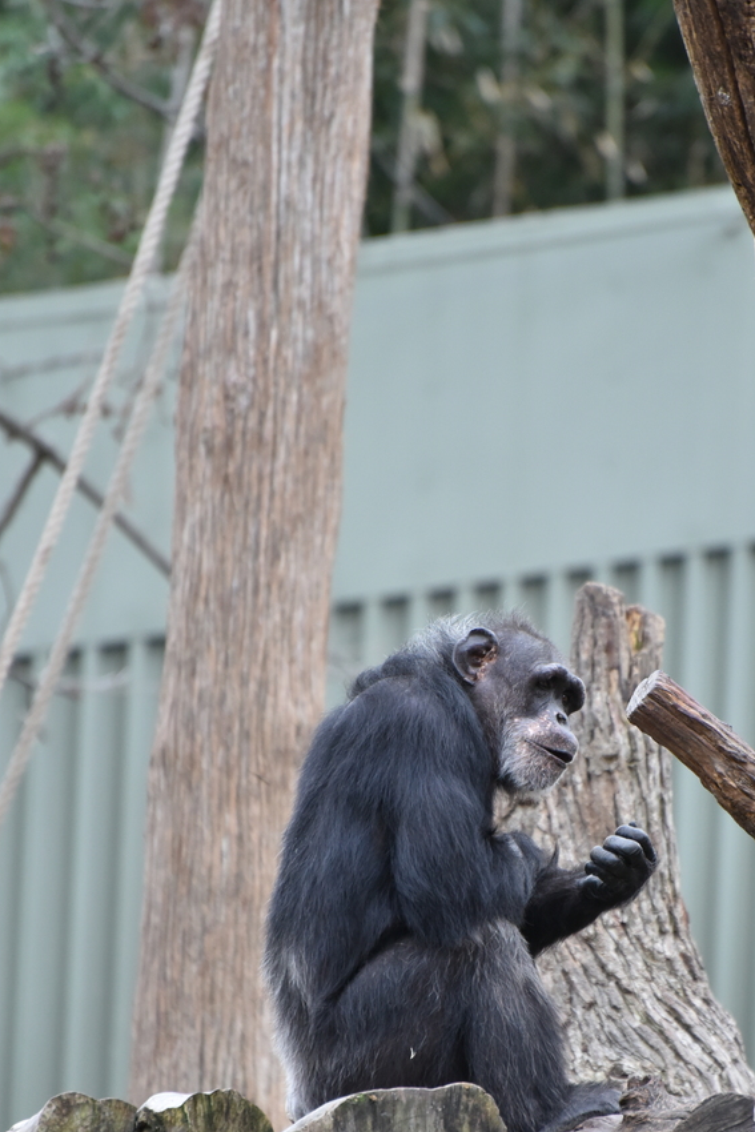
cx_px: 474
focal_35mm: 452
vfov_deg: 4.6
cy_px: 826
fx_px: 14212
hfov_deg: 3.0
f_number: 5.6
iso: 1600
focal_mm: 300
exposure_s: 1/640
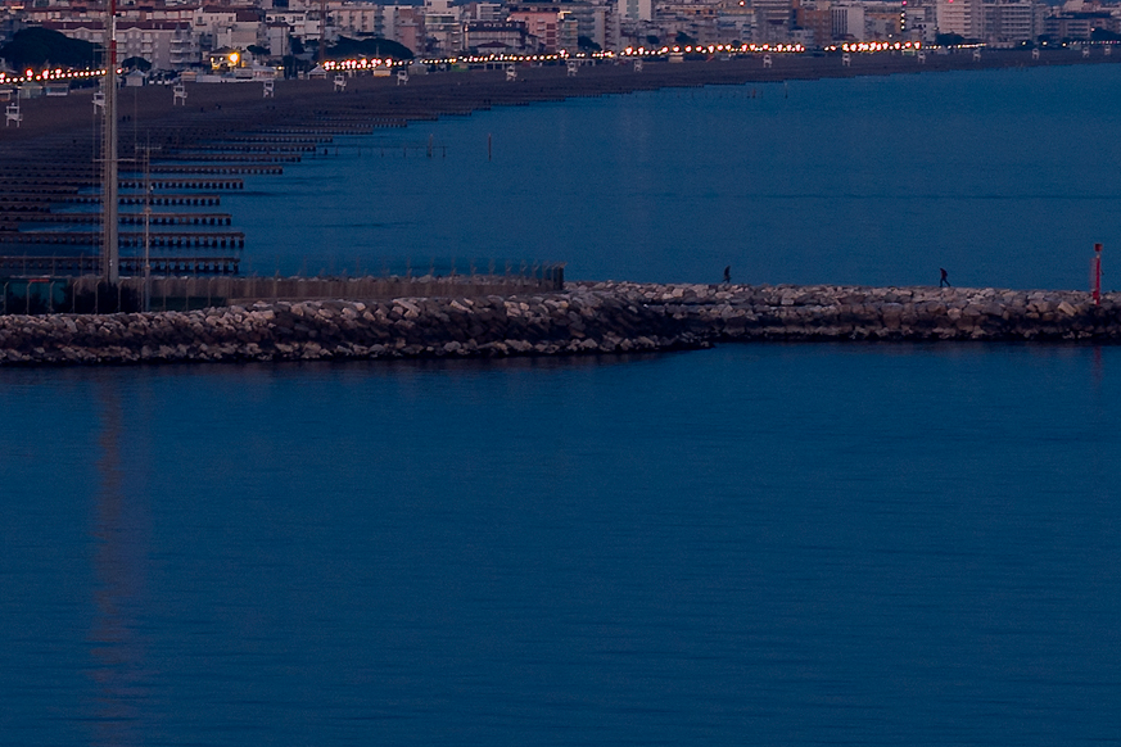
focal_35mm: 394
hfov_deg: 5.2
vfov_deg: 3.5
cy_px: -4
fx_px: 12268
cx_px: 158
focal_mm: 40
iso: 100
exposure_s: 1/5
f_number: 2.8
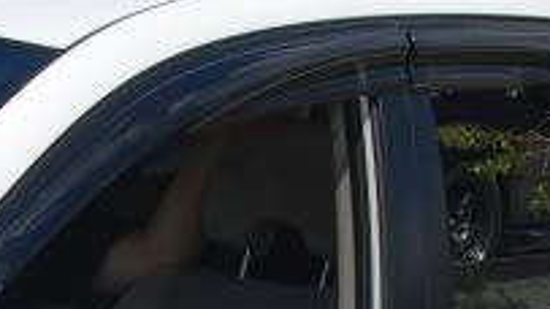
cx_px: -191
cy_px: 598
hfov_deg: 11.0
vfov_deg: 6.2
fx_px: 2770
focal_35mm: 190
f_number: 9
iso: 100
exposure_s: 1/320
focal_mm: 24
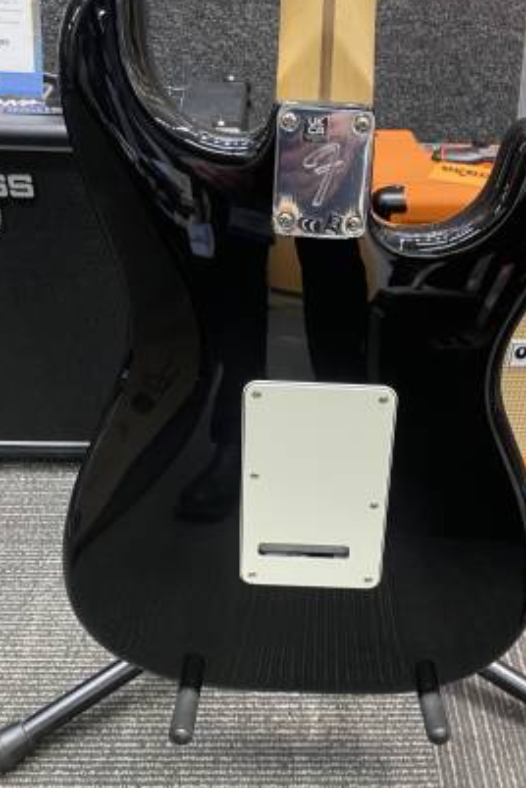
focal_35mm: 35
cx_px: 308
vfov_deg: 54.4
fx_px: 767
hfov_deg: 37.7
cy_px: 388
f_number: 1.8
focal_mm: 4.25
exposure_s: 1/40
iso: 400
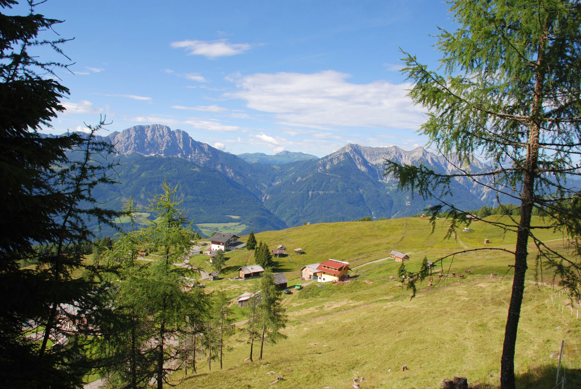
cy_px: 194
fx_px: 436
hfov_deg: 67.3
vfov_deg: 48.0
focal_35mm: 27
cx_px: 290
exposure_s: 1/200
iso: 100
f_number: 7.1
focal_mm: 18
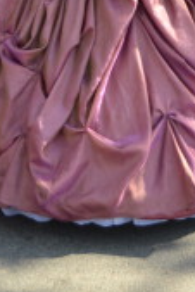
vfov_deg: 8.6
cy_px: -100
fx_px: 1901
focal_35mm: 234
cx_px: 202
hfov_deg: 5.9
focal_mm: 55
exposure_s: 1/125
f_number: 5.6
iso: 160
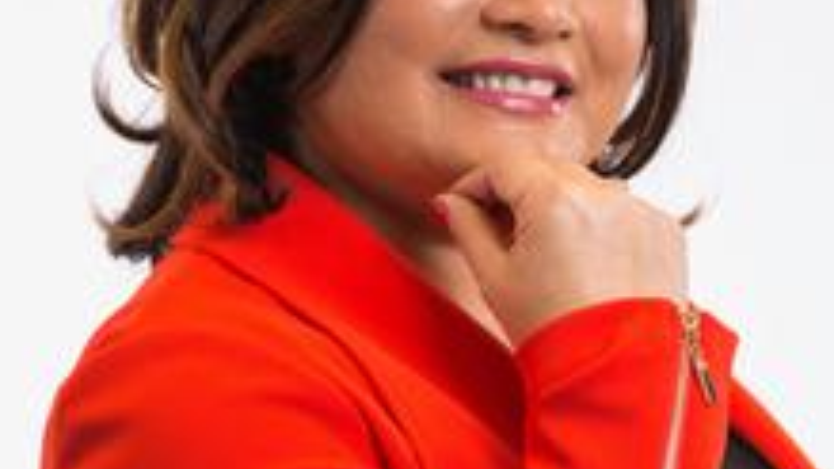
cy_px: 412
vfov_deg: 5.4
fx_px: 4996
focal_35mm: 226
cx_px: 472
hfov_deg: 9.5
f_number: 4.5
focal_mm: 70
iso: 200
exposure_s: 1/160
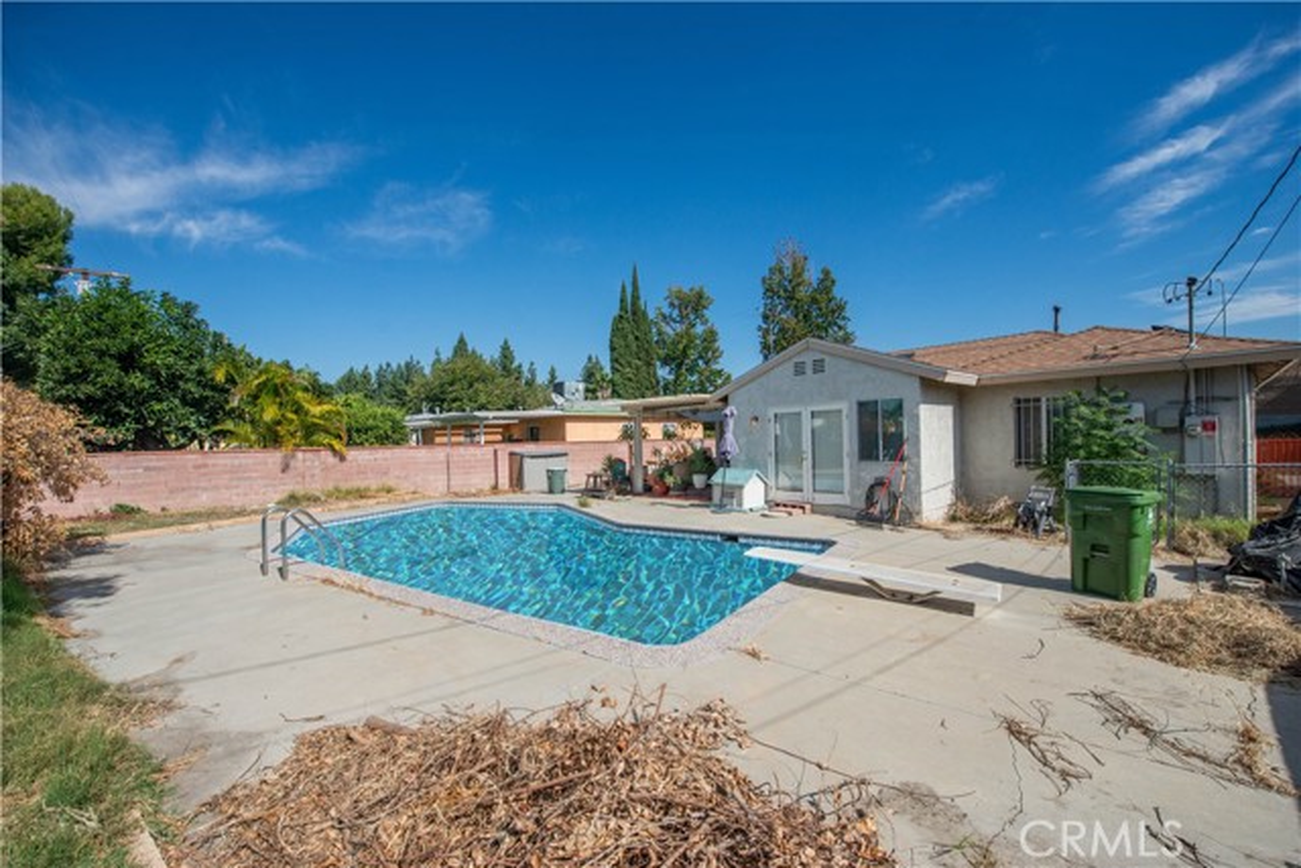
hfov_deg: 104.2
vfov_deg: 81.2
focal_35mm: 14
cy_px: 434
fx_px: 506
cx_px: 650
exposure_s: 1/4000
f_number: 5.6
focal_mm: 14
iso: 400
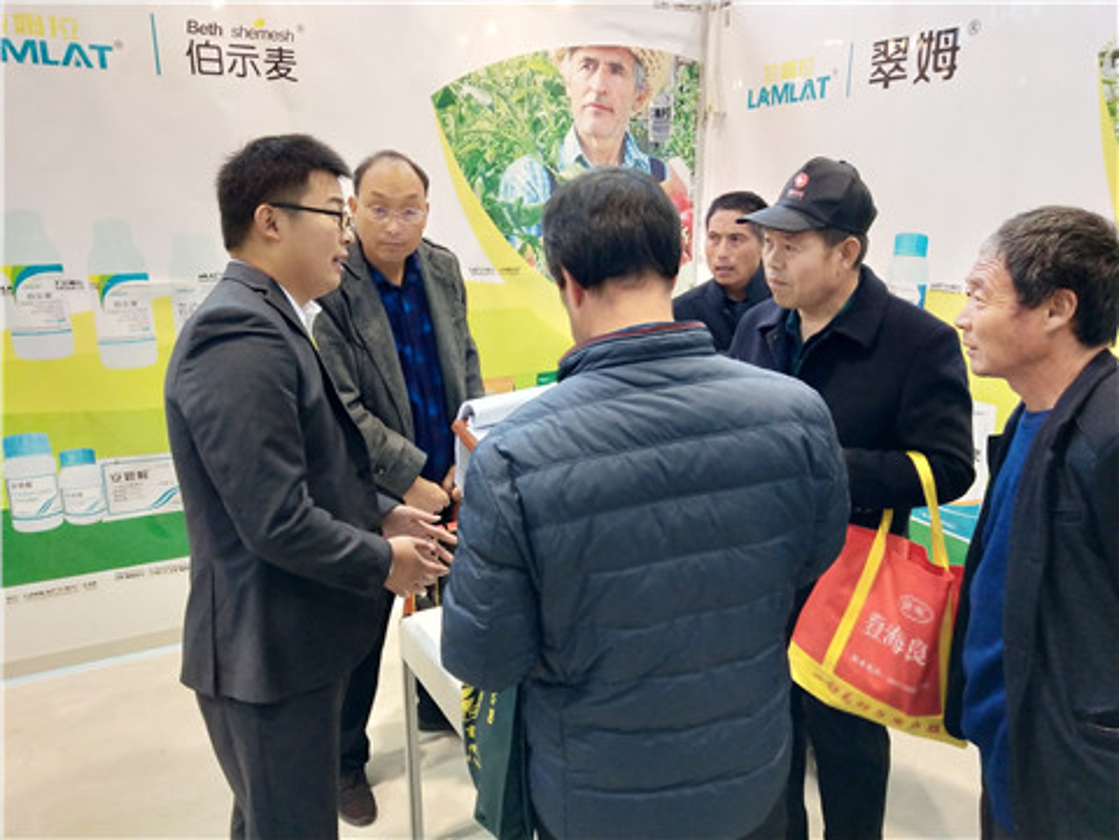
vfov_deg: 46.8
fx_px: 970
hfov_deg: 60.0
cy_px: 420
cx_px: 560
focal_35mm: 30
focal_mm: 3.95
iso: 215
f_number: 1.8
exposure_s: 1/50
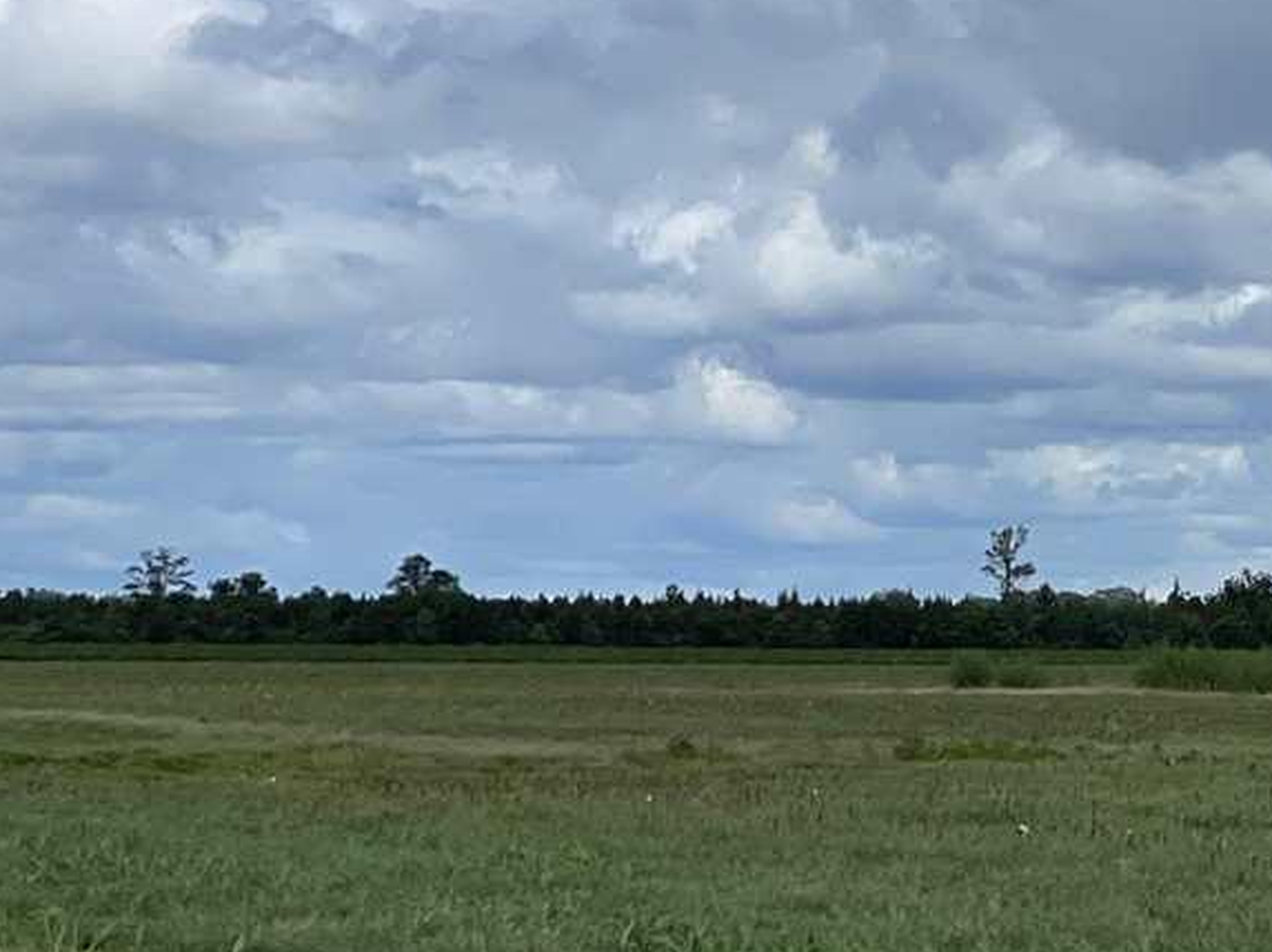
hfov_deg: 10.2
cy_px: 624
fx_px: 6830
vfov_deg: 8.0
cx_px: 2051
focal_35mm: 186
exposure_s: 1/3984
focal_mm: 6
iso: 32
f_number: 2
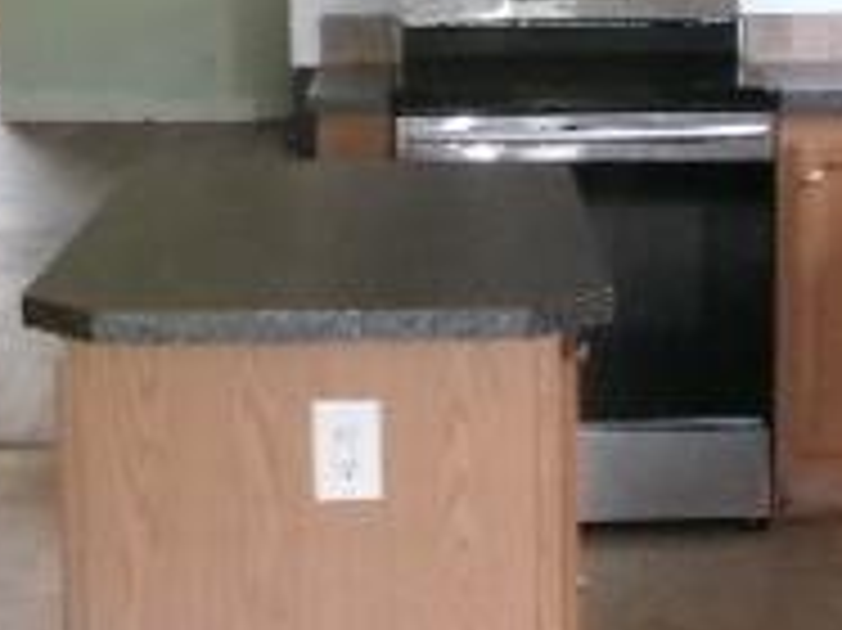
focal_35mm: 96
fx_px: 2334
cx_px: 432
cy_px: 207
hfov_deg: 20.5
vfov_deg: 15.4
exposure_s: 1/34
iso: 400
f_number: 3.9
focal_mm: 5.1
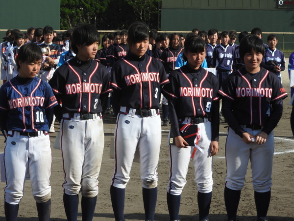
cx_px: 147
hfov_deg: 13.2
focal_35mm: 150
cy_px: 110
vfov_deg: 9.9
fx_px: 1274
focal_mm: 26.9
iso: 100
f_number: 5.2
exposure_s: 1/500
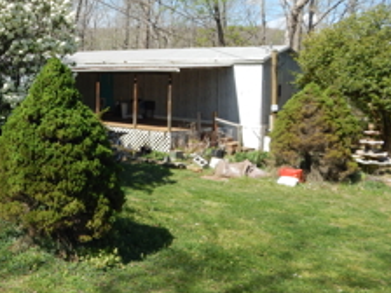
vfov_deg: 34.7
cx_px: 44
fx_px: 463
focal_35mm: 41
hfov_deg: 42.3
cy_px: 89
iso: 200
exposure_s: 1/640
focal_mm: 4
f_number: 6
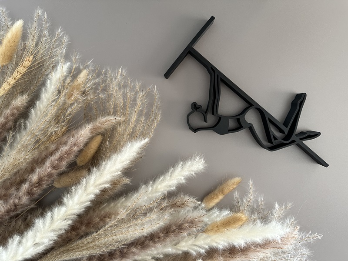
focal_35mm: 24
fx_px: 241
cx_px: 174
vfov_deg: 56.8
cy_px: 130
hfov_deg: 71.6
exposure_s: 1/50
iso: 400
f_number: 1.78
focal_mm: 6.86
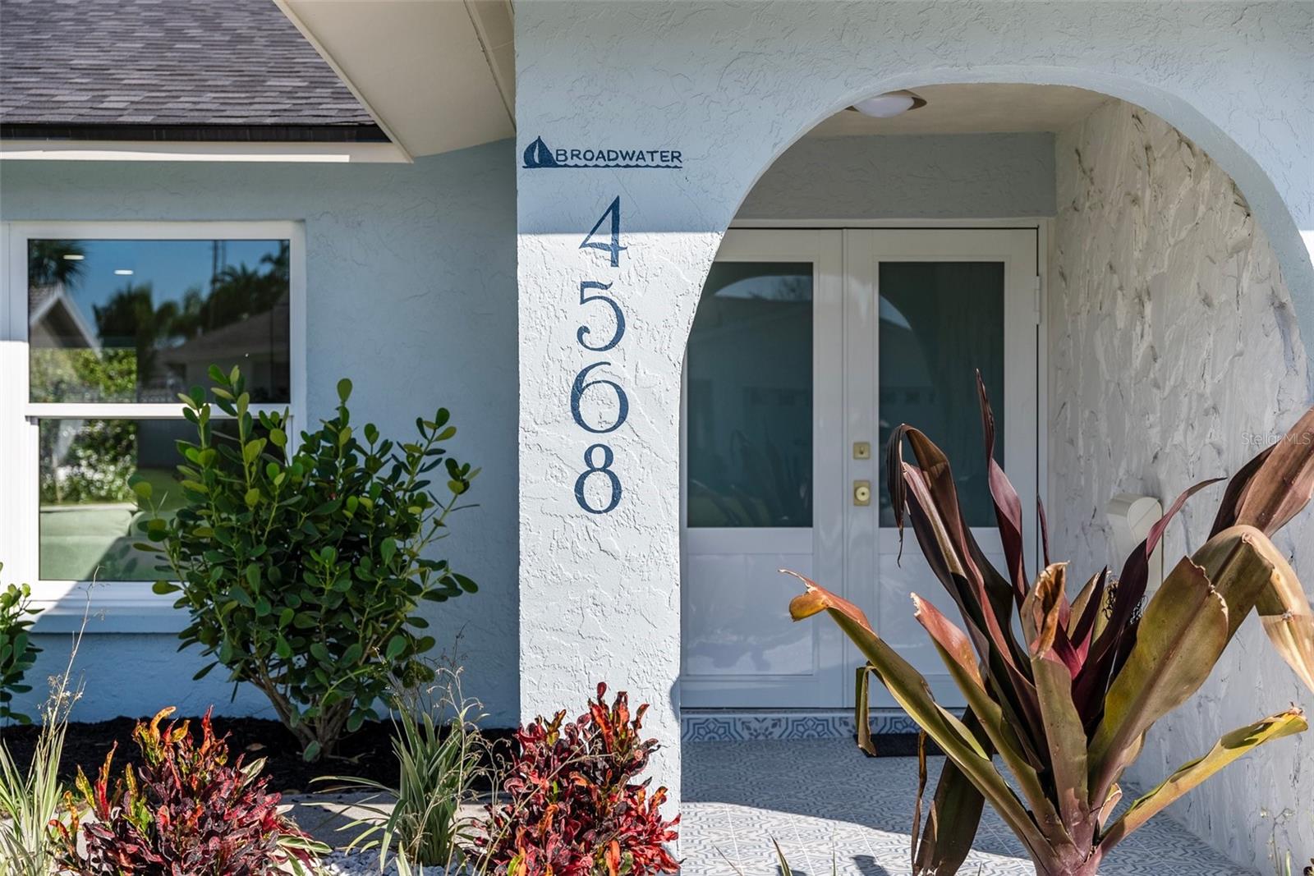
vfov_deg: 26.6
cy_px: 438
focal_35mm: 51
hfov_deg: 39.1
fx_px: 1851
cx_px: 657
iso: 125
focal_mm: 50.7
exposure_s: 1/2500
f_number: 3.5
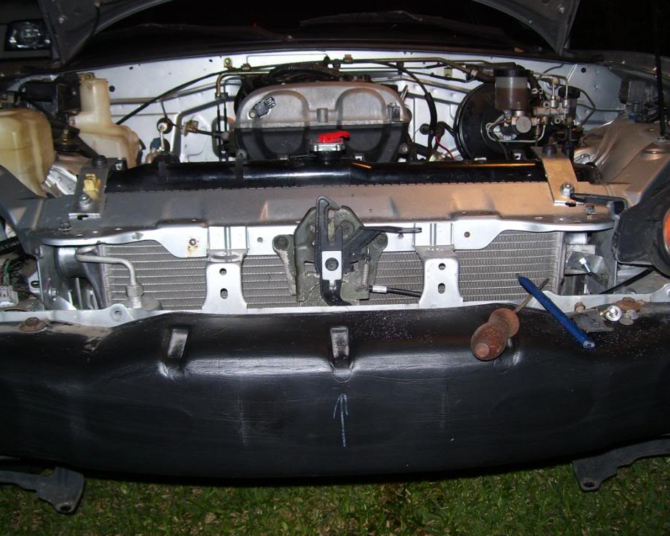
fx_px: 773
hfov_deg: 46.8
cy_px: 261
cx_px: 322
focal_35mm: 39
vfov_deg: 38.2
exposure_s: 1/60
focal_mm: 6
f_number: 2.7
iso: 80
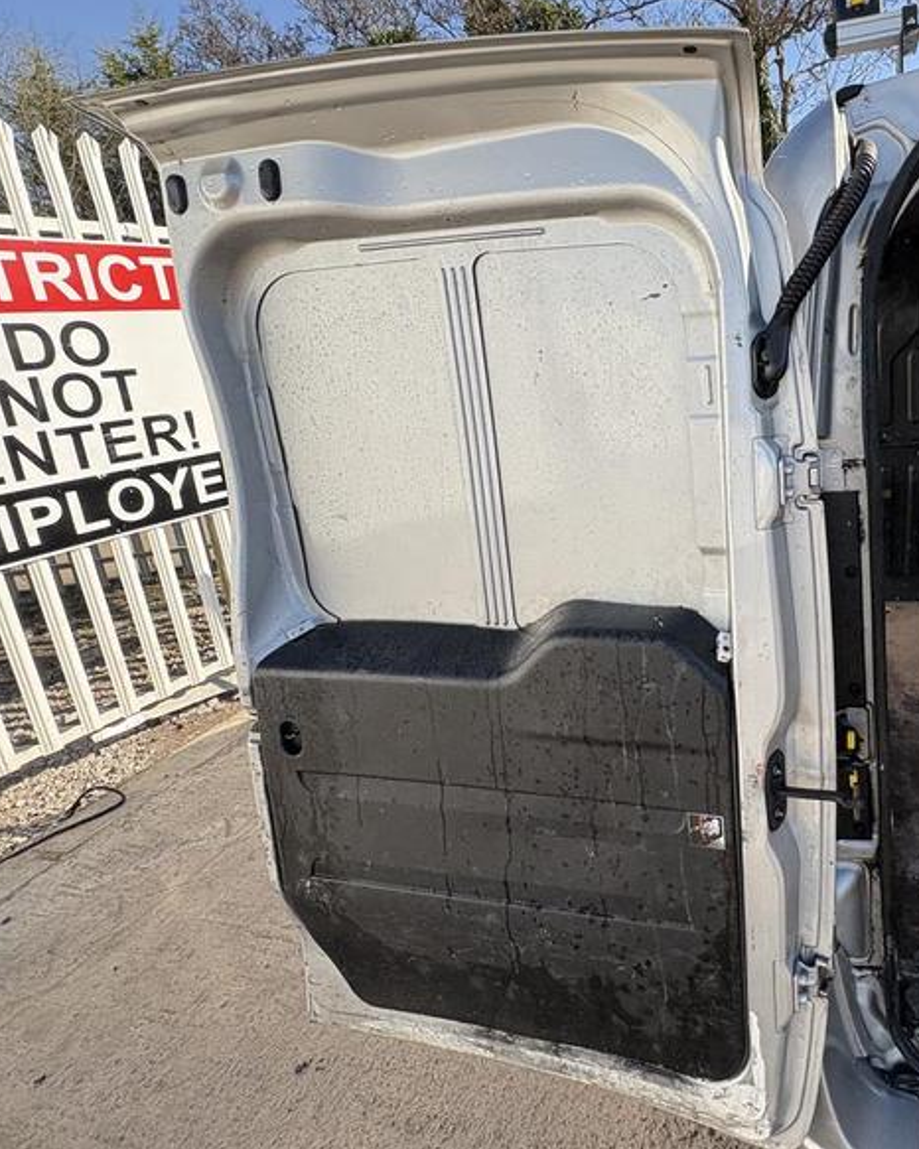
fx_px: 714
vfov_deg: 77.5
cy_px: 520
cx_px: 663
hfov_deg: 62.6
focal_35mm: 21
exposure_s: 1/849
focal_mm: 2.22
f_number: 2.2
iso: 40
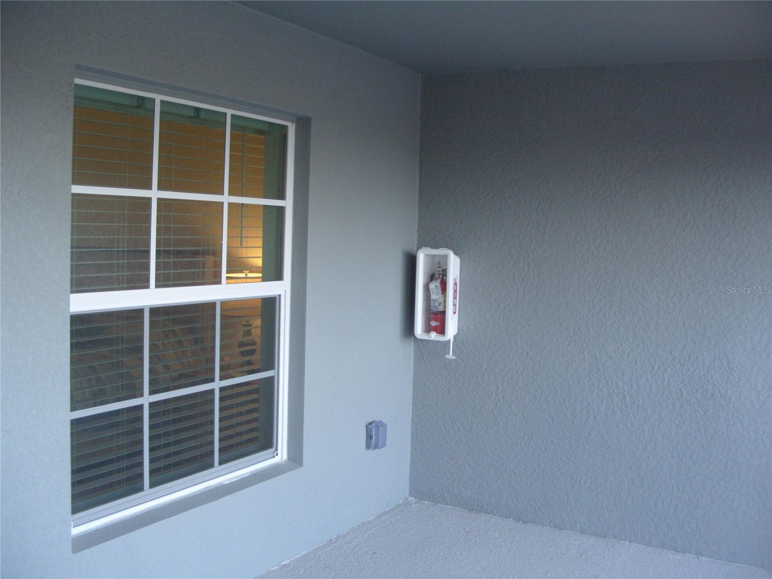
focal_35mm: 35
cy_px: 290
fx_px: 781
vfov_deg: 40.7
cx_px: 386
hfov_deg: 52.6
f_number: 2.8
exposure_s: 1/45
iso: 160
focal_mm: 7.8
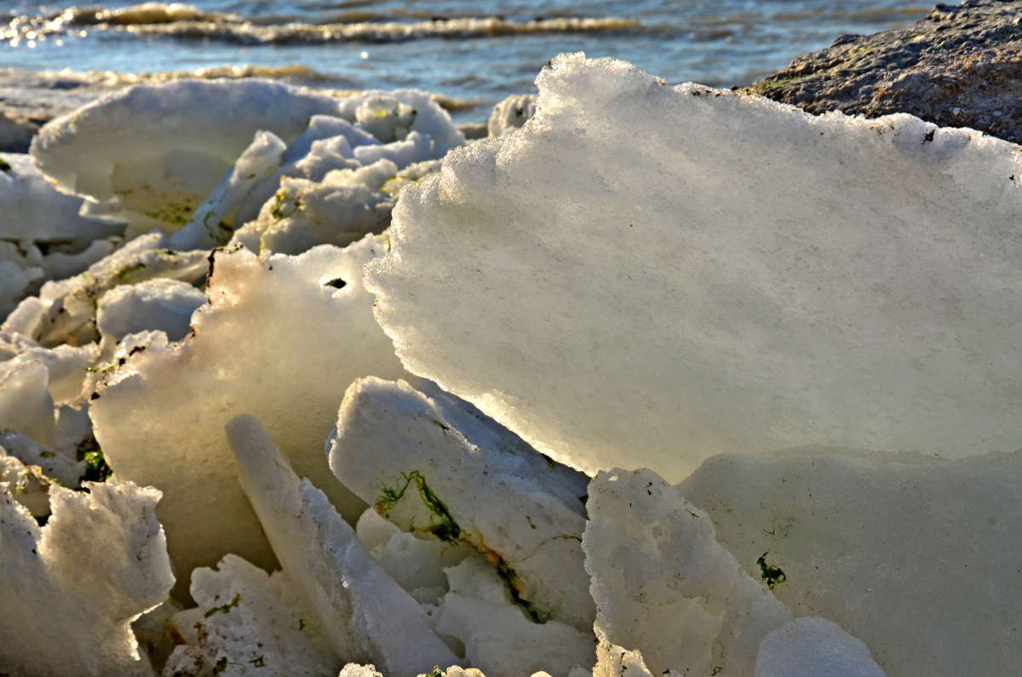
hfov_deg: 23.4
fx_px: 2465
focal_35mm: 87
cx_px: 511
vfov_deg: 15.6
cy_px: 338
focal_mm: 58
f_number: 11
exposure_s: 1/400
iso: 100
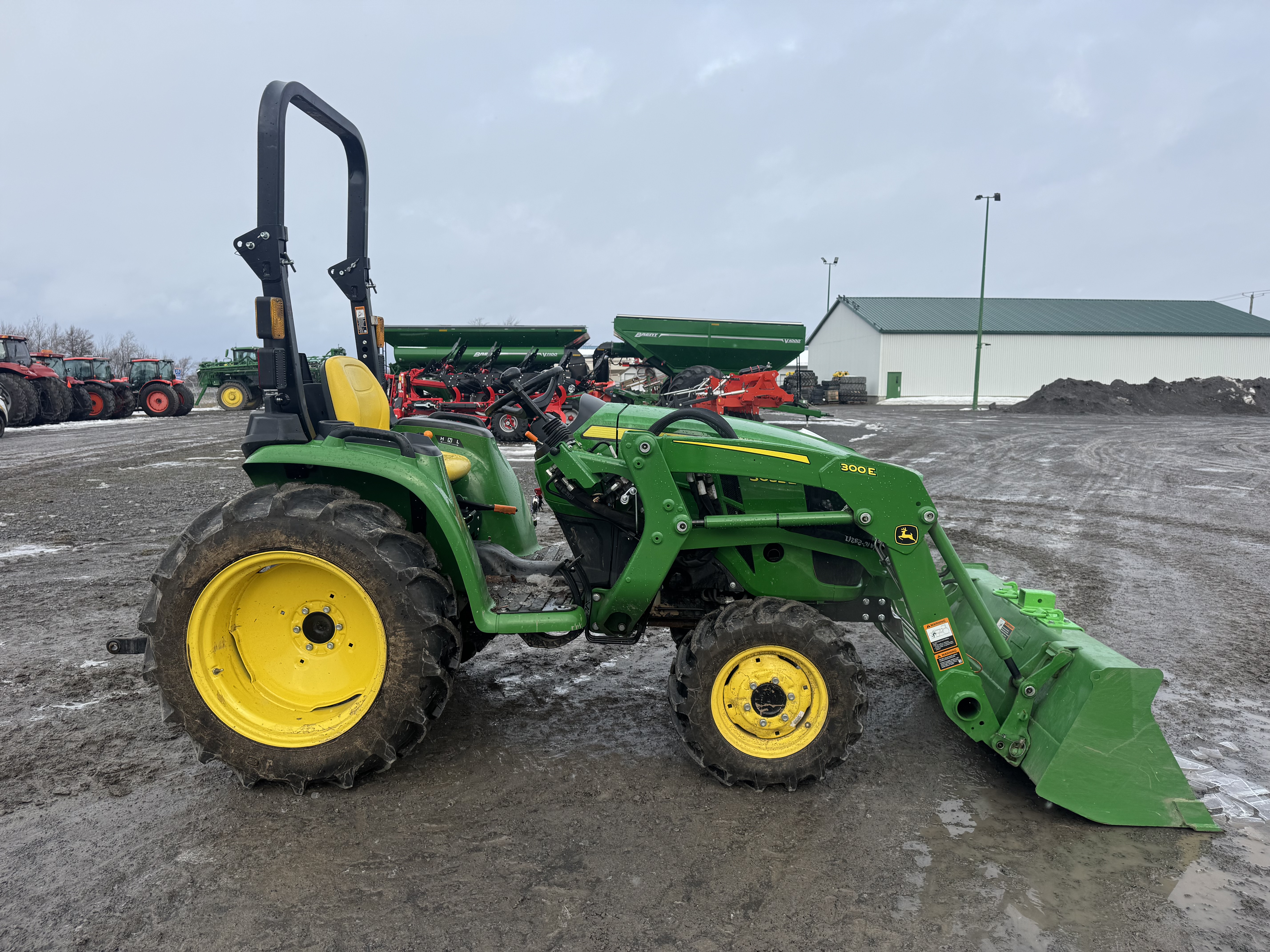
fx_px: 881
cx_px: 635
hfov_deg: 71.6
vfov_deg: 56.8
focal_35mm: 24
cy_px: 476
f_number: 1.78
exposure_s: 1/1767
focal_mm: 6.76
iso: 80
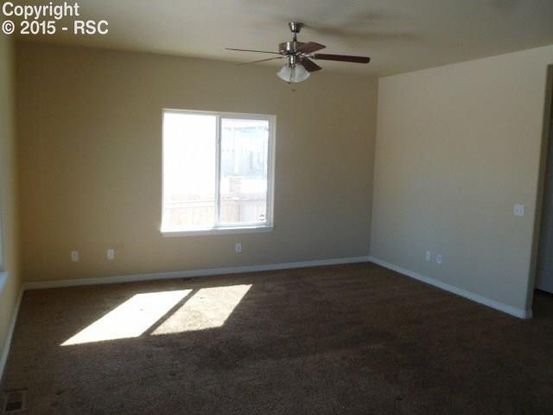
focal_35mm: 28
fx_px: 447
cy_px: 208
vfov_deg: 49.7
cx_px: 276
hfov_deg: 63.4
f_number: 3.3
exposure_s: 1/100
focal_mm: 5
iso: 100
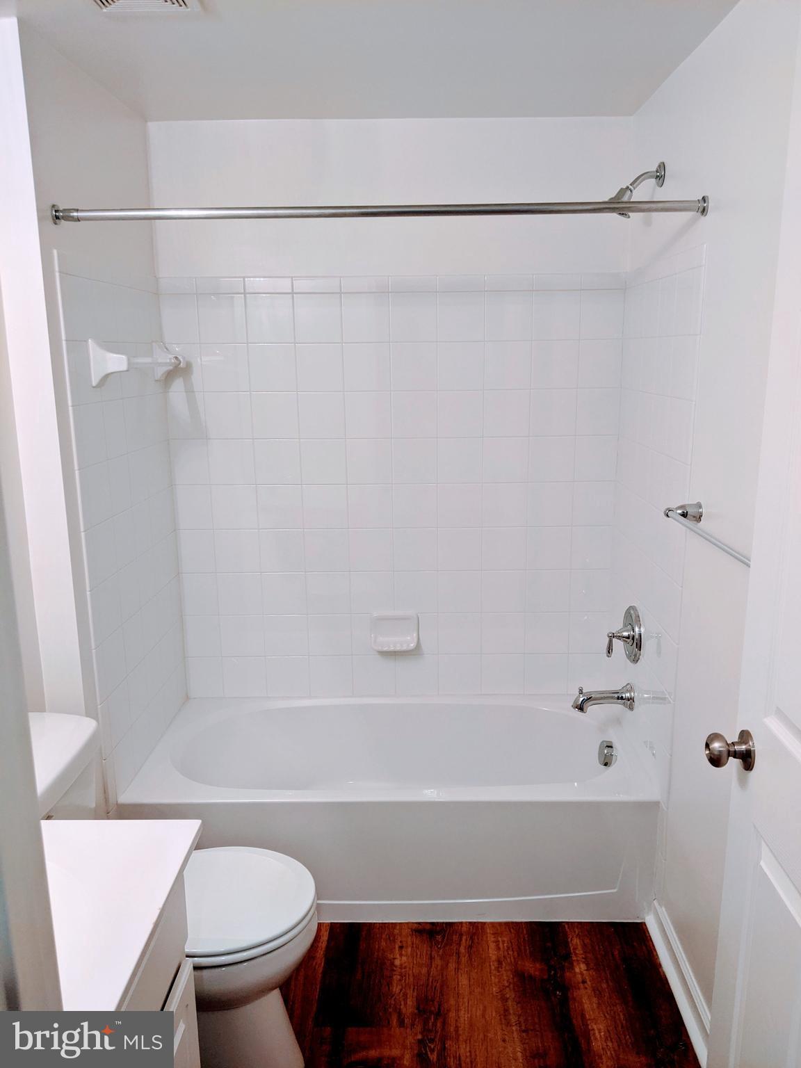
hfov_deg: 51.4
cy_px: 534
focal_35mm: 27
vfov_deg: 65.3
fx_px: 833
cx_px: 400
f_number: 1.8
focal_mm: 4.44
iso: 79
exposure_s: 1/24
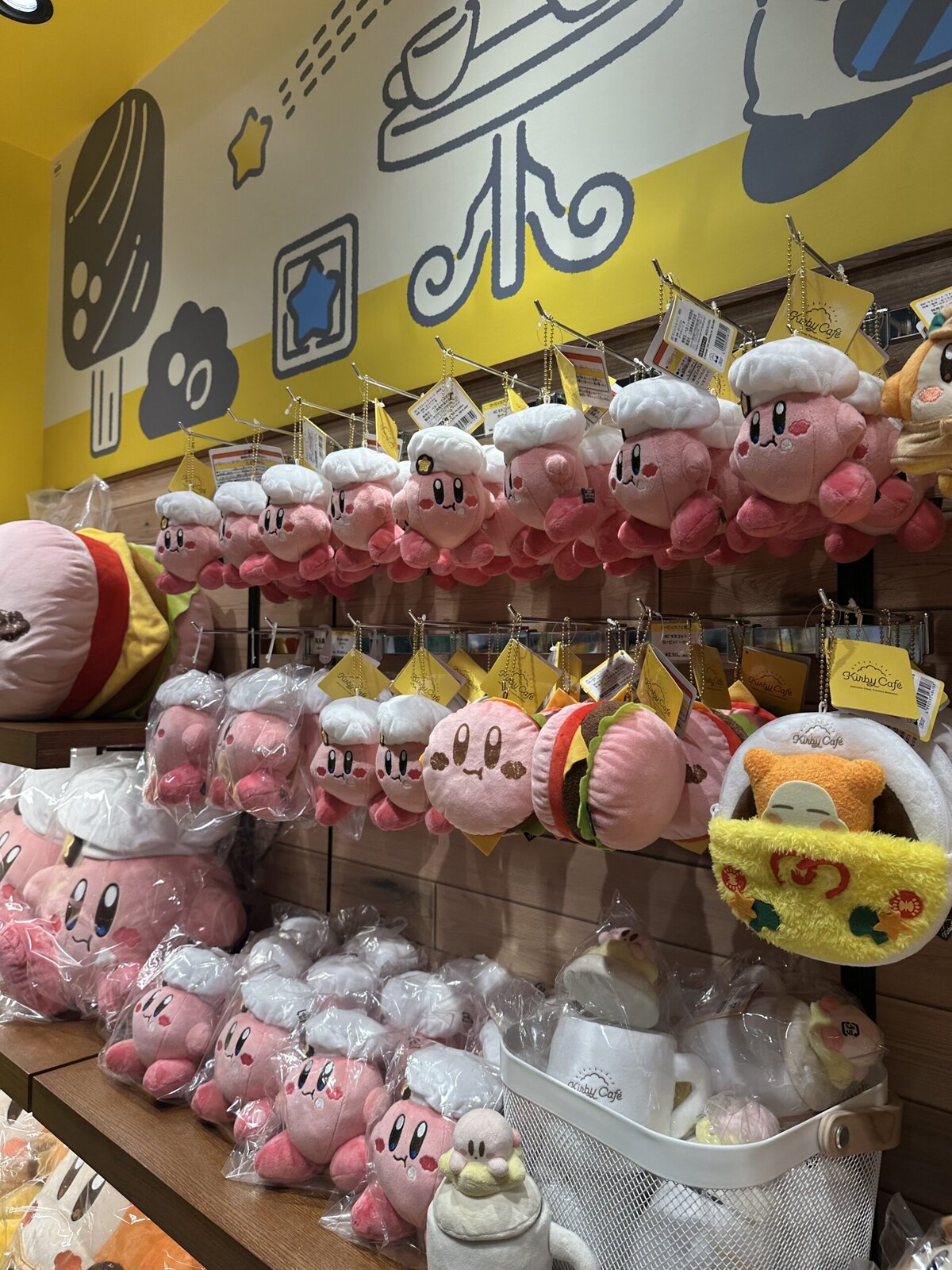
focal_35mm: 24
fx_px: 880
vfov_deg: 71.6
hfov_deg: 56.8
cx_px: 476
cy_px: 635
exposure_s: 1/177
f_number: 1.78
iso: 64
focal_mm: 6.86
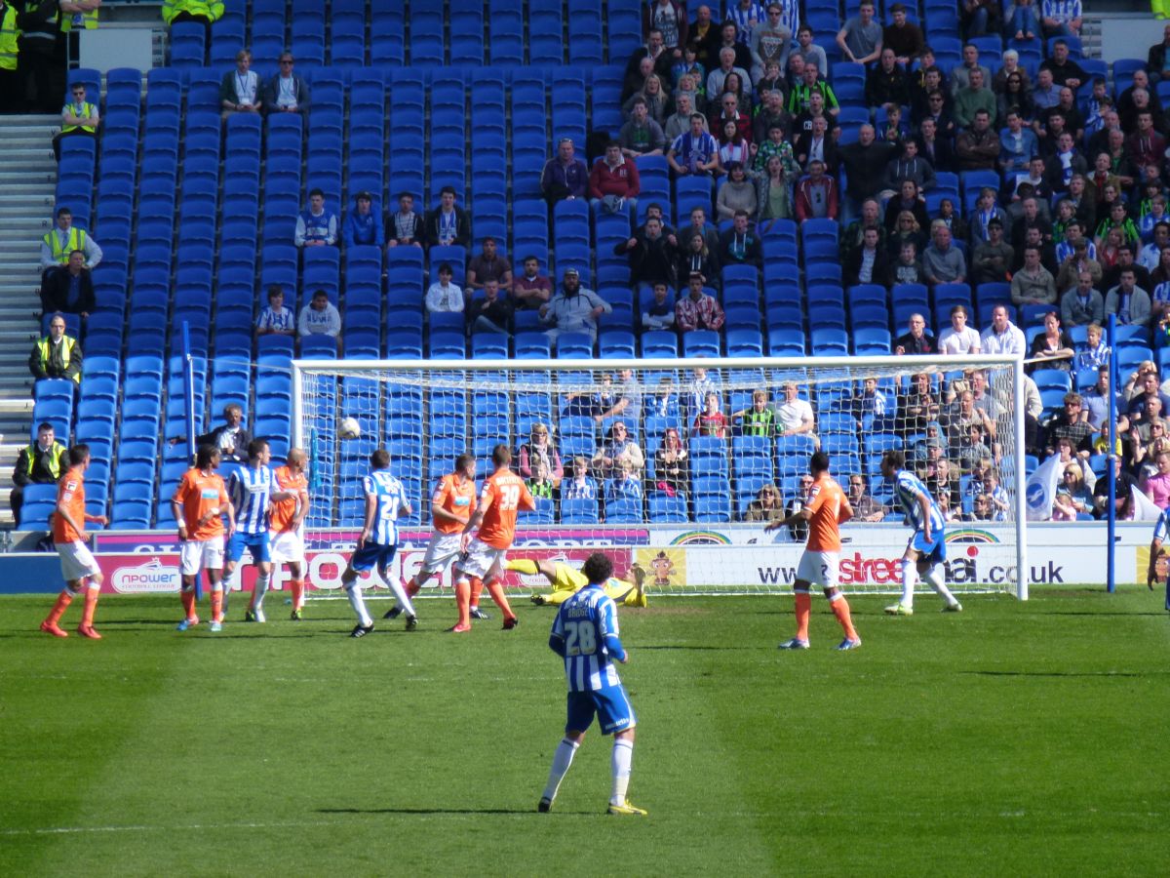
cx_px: 585
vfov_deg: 4.0
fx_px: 12641
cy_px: 439
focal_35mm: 374
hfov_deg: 5.3
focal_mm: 67
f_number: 5.9
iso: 160
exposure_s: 1/320
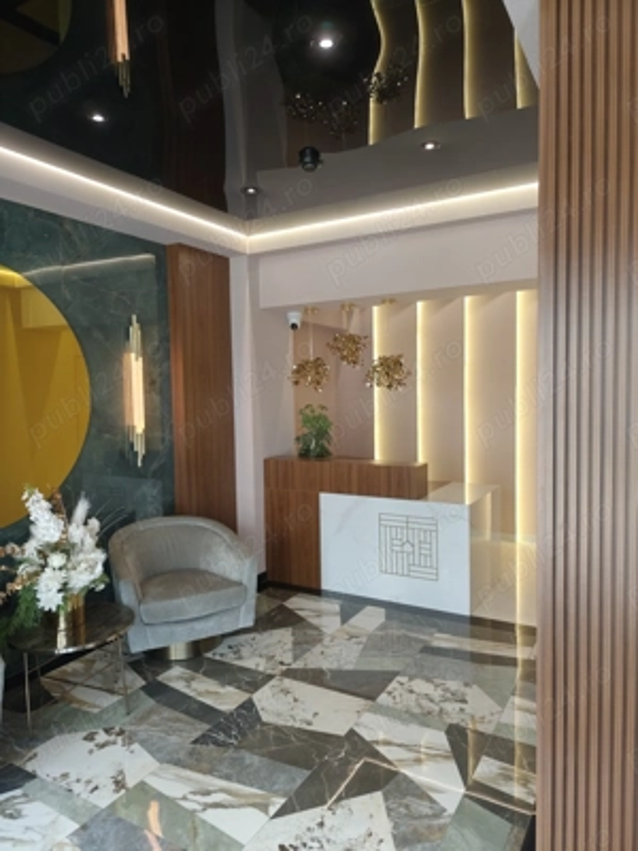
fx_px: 565
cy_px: 426
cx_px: 319
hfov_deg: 58.9
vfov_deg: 73.9
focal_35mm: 23
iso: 400
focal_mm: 6.19
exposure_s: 1/50
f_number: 1.65
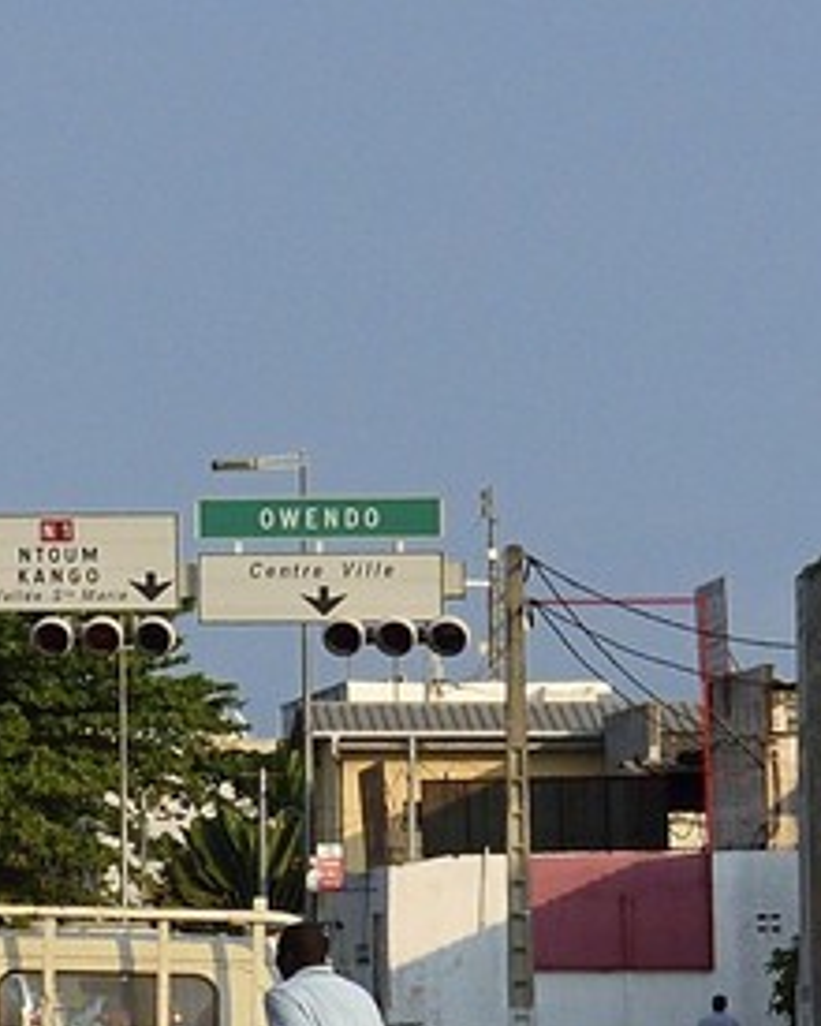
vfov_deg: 7.1
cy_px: 313
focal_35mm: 273
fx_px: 8292
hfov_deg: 5.2
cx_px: -2161
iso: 800
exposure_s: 1/1250
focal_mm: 50
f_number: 9
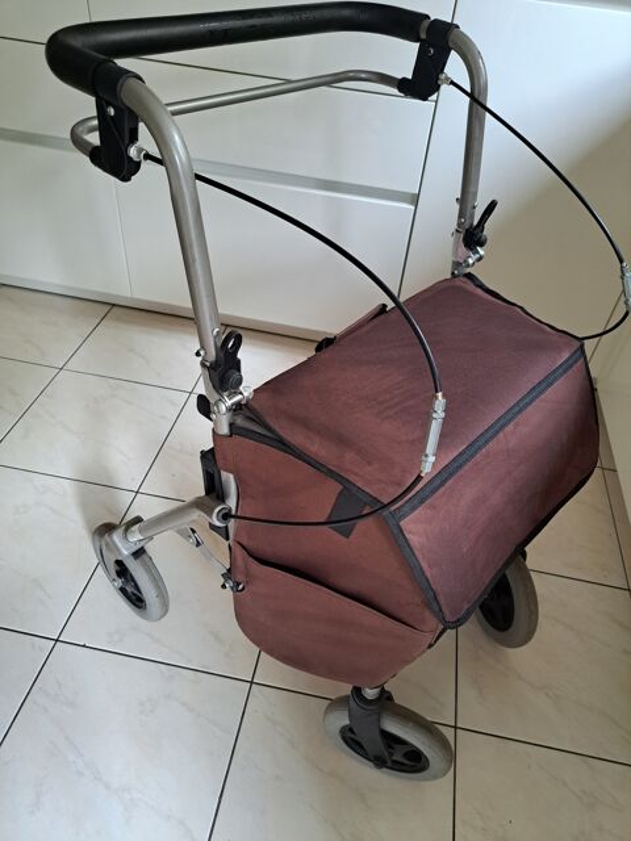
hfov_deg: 56.8
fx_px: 583
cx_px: 316
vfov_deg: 71.6
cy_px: 420
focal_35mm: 24
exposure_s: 1/50
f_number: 1.8
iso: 250
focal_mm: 5.23
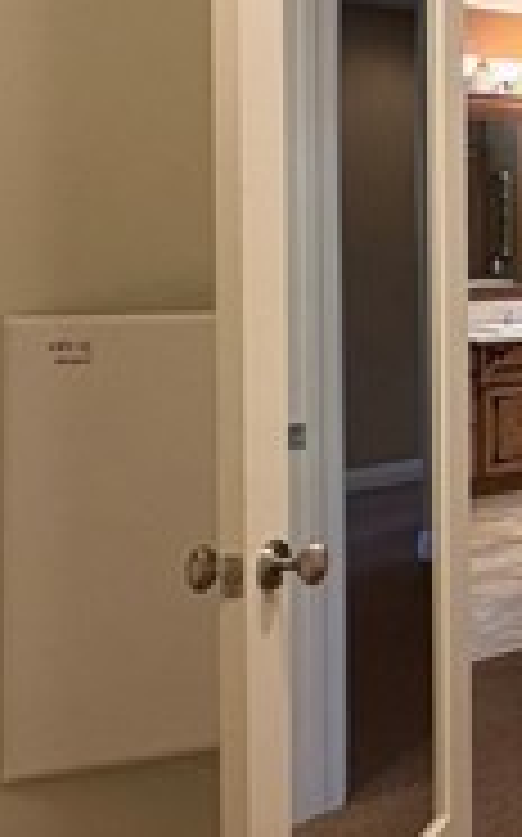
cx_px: 1134
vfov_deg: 38.9
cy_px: 243
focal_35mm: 51
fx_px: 1163
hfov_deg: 16.5
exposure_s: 1/120
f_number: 2.2
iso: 200
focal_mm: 2.22
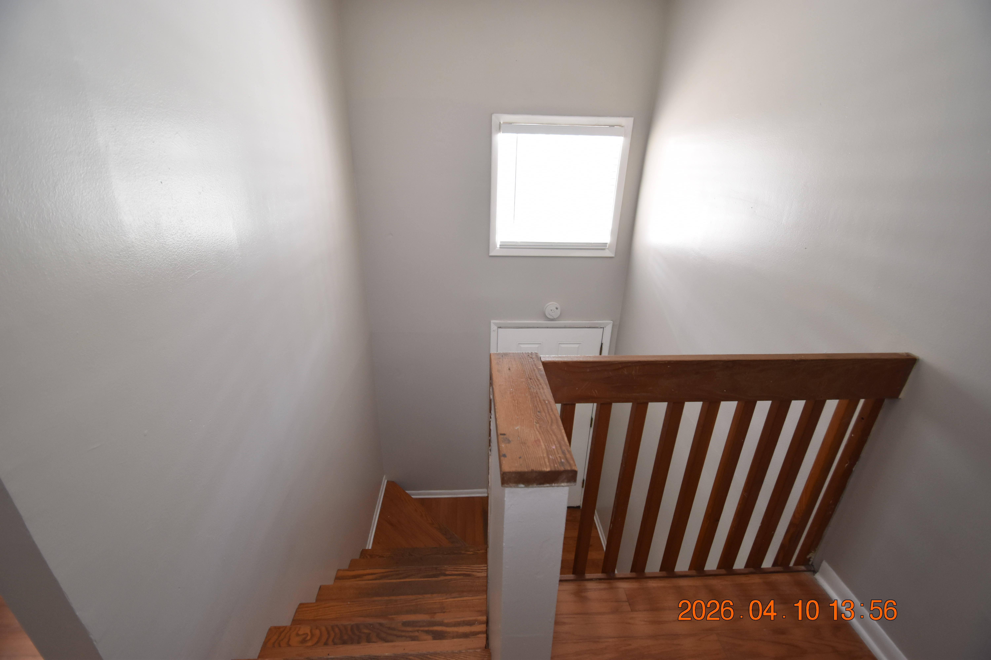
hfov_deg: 100.4
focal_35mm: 15
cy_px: 330
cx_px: 496
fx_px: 413
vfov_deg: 77.3
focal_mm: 10
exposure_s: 1/20
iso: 800
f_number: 3.5
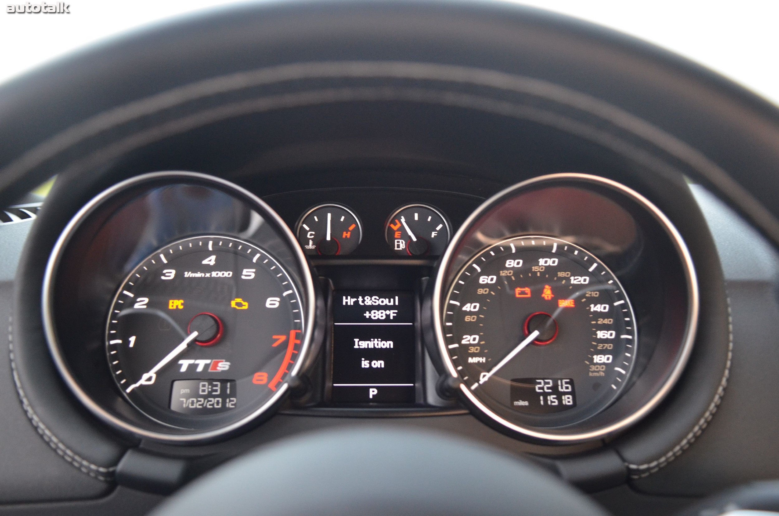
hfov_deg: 57.3
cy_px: 258
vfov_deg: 39.8
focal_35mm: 33
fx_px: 713
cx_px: 390
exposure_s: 1/25
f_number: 2.8
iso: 1600
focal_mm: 22
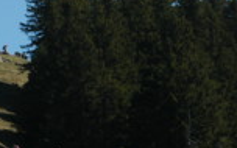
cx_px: -48
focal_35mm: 370
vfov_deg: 3.5
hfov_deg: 5.6
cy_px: 50
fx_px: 2390
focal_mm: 92
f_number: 14
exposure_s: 1/160
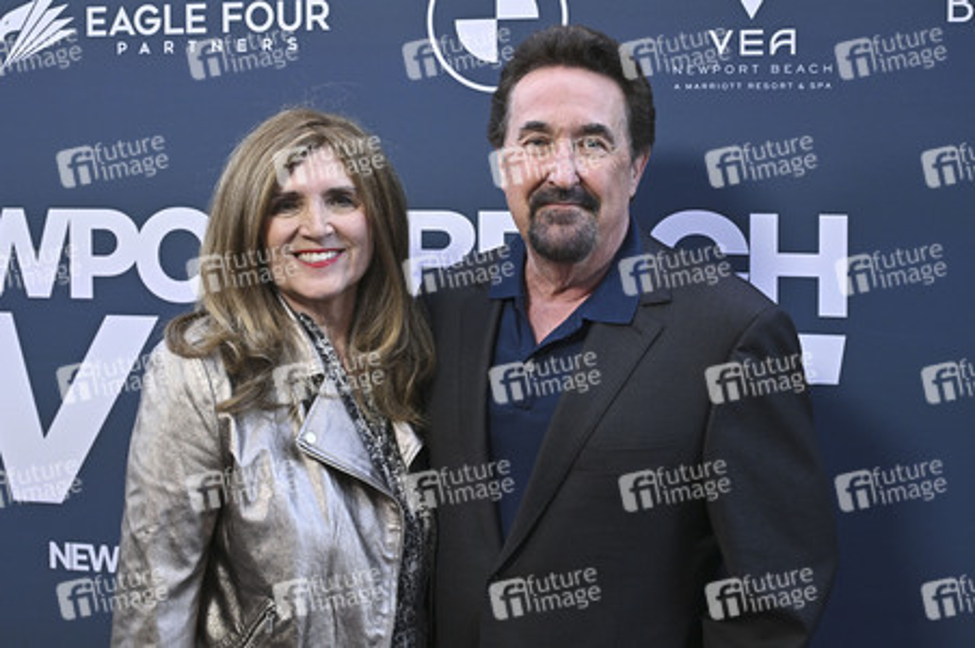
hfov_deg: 48.5
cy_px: 324
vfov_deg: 33.4
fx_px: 1083
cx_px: 488
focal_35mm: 40
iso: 1600
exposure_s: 1/320
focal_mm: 40
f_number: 6.3
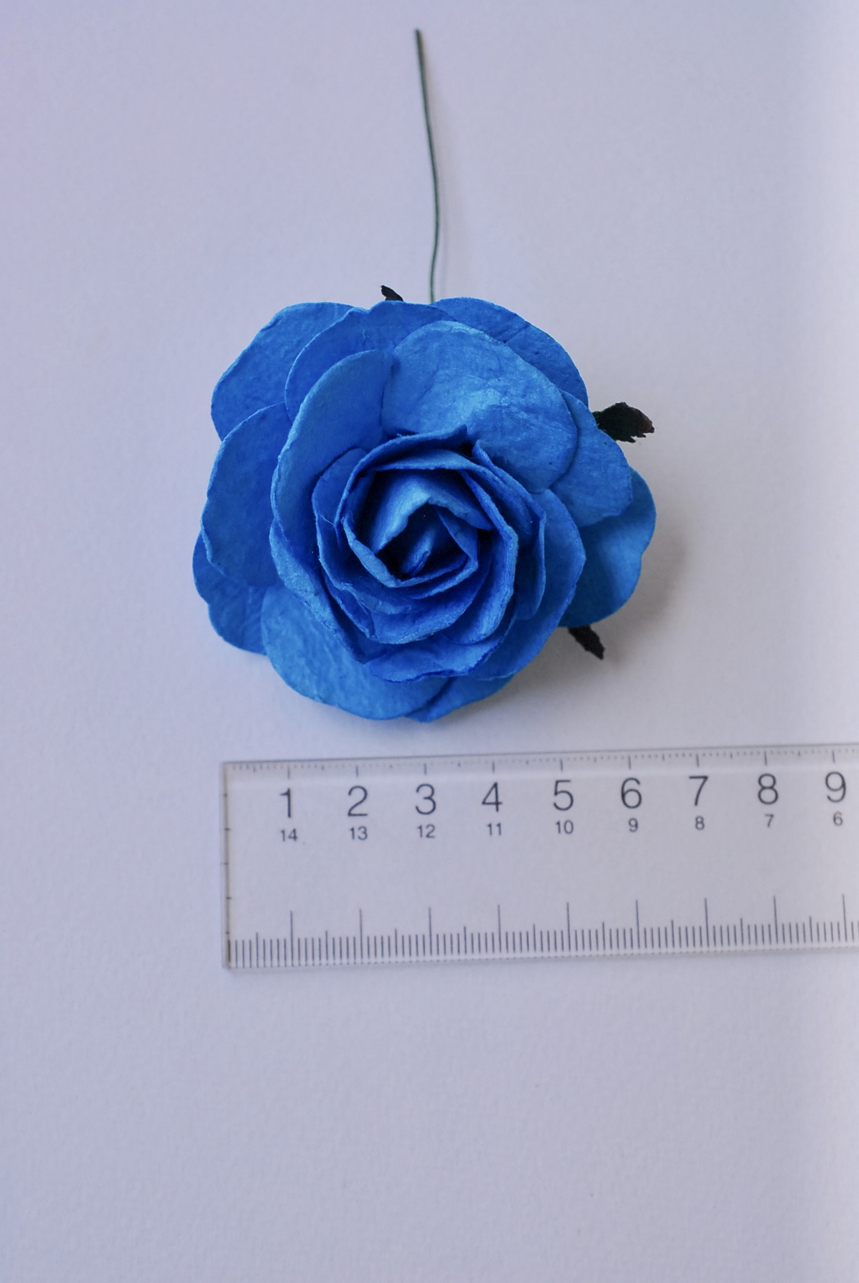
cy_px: 642
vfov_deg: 33.4
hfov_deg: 22.7
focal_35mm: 60
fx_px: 2141
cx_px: 430
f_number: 5.6
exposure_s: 1/100
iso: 640
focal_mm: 40
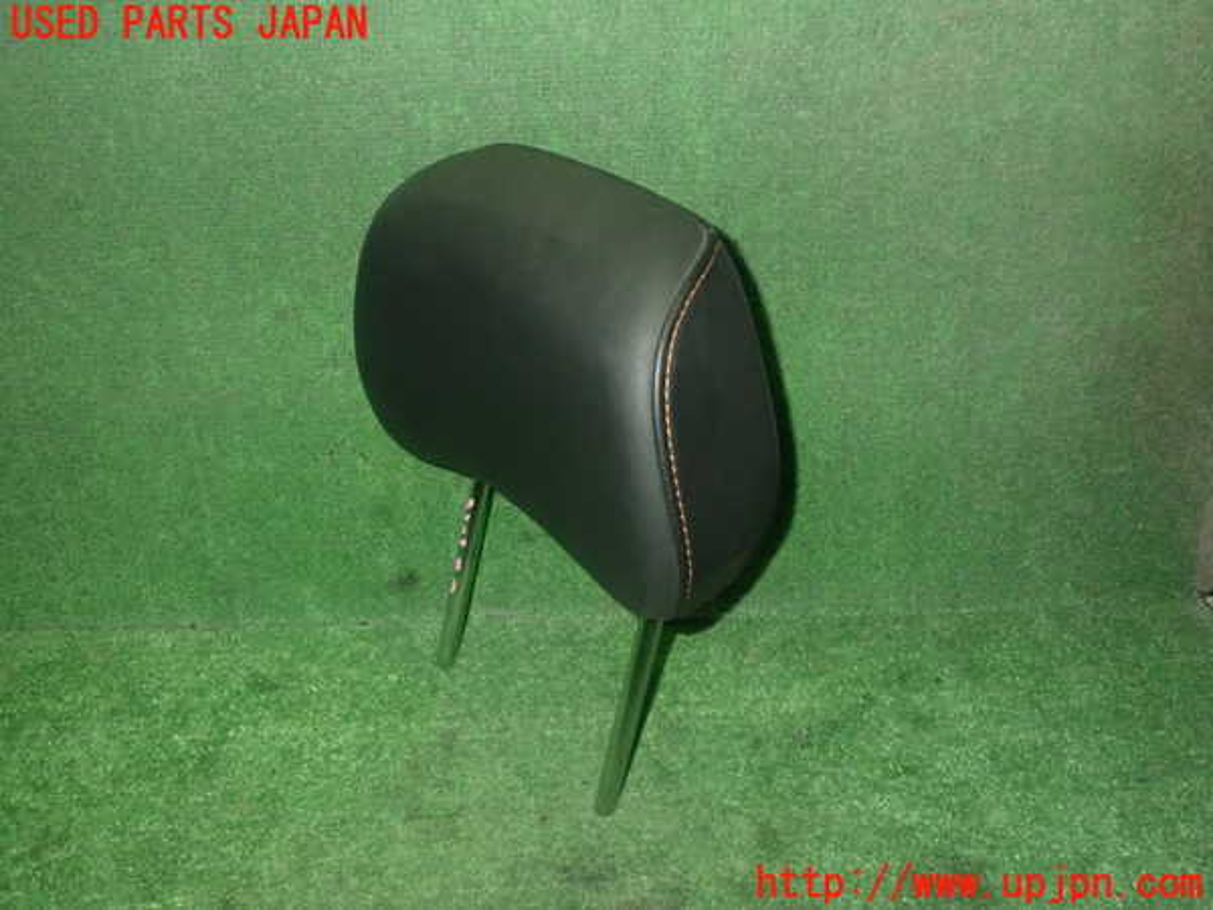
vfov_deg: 46.8
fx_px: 1051
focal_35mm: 30
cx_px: 606
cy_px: 455
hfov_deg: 60.0
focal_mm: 5.4
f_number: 6.3
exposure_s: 1/30
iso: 800
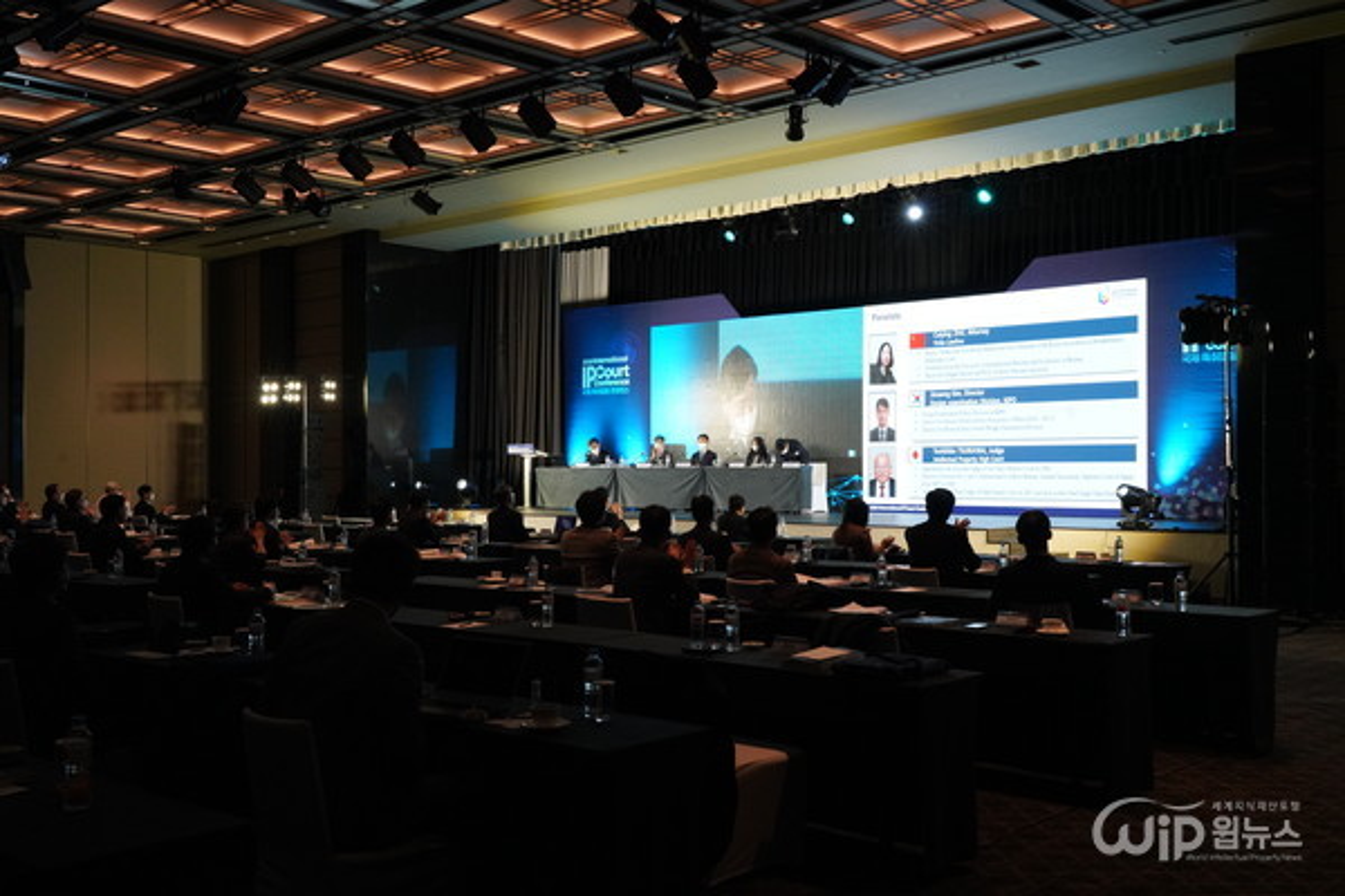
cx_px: 672
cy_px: 448
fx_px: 1308
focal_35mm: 35
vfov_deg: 37.9
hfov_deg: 54.4
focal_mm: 35
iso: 6400
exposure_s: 1/80
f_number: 13
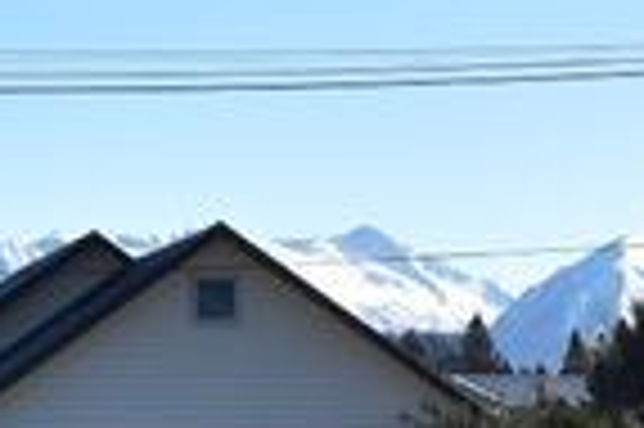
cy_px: 446
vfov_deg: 7.0
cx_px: 198
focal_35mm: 194
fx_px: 3466
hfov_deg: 10.6
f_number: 10
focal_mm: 24
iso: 200
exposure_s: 1/400
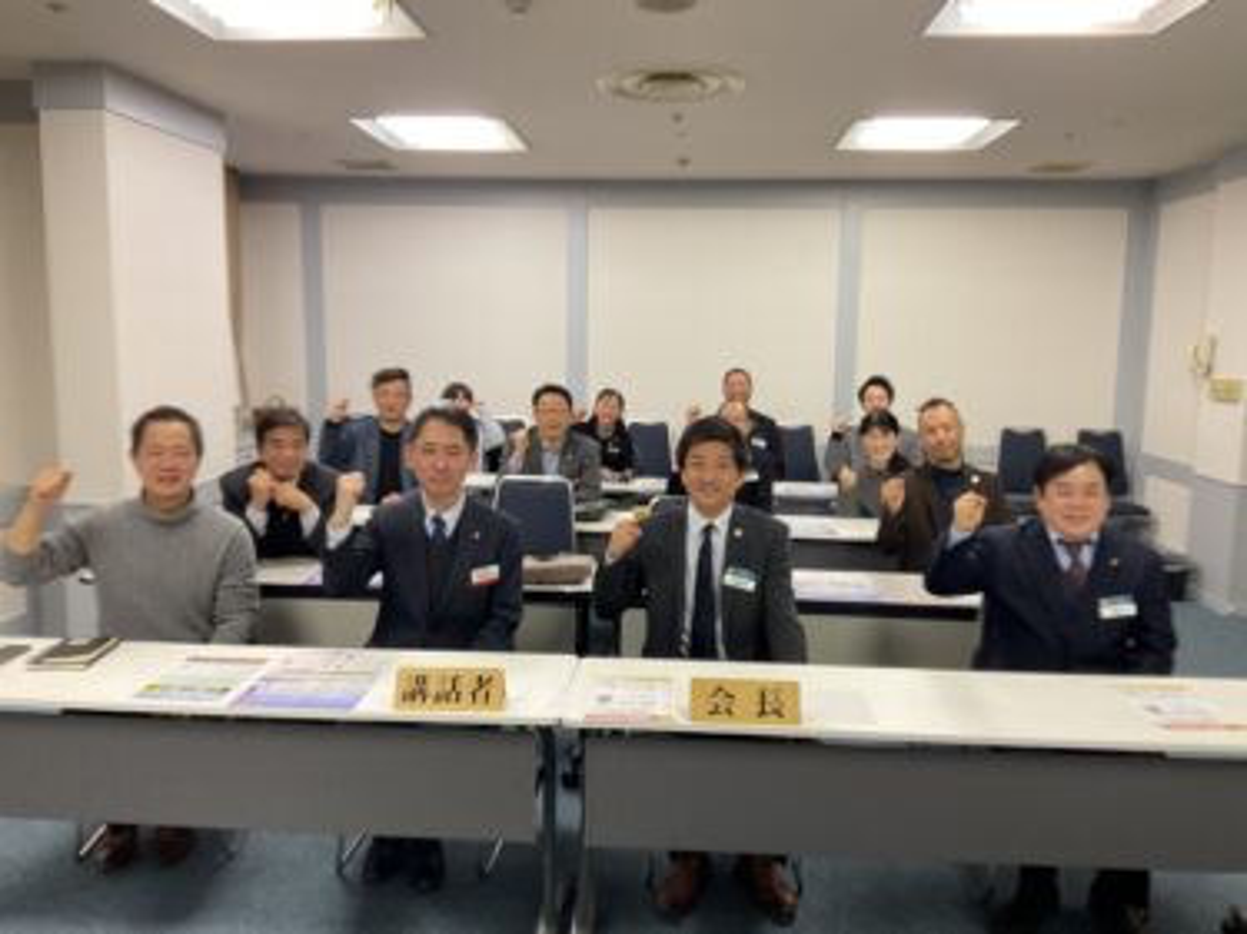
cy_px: 467
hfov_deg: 61.7
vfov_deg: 48.2
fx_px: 1044
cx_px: 624
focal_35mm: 29
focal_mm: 3
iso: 50
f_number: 1.8
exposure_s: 1/50
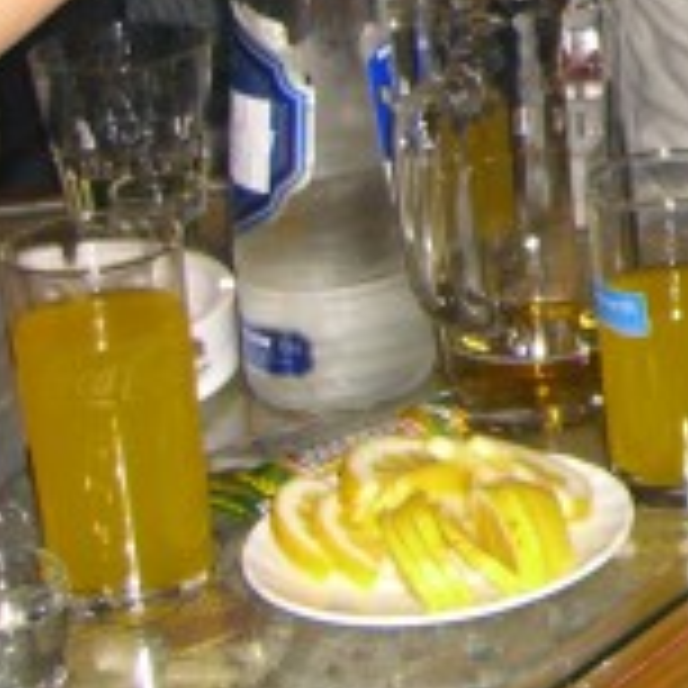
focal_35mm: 132
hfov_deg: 12.0
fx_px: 2968
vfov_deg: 12.7
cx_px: 1313
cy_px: -279
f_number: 2.8
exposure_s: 1/60
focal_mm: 7.9
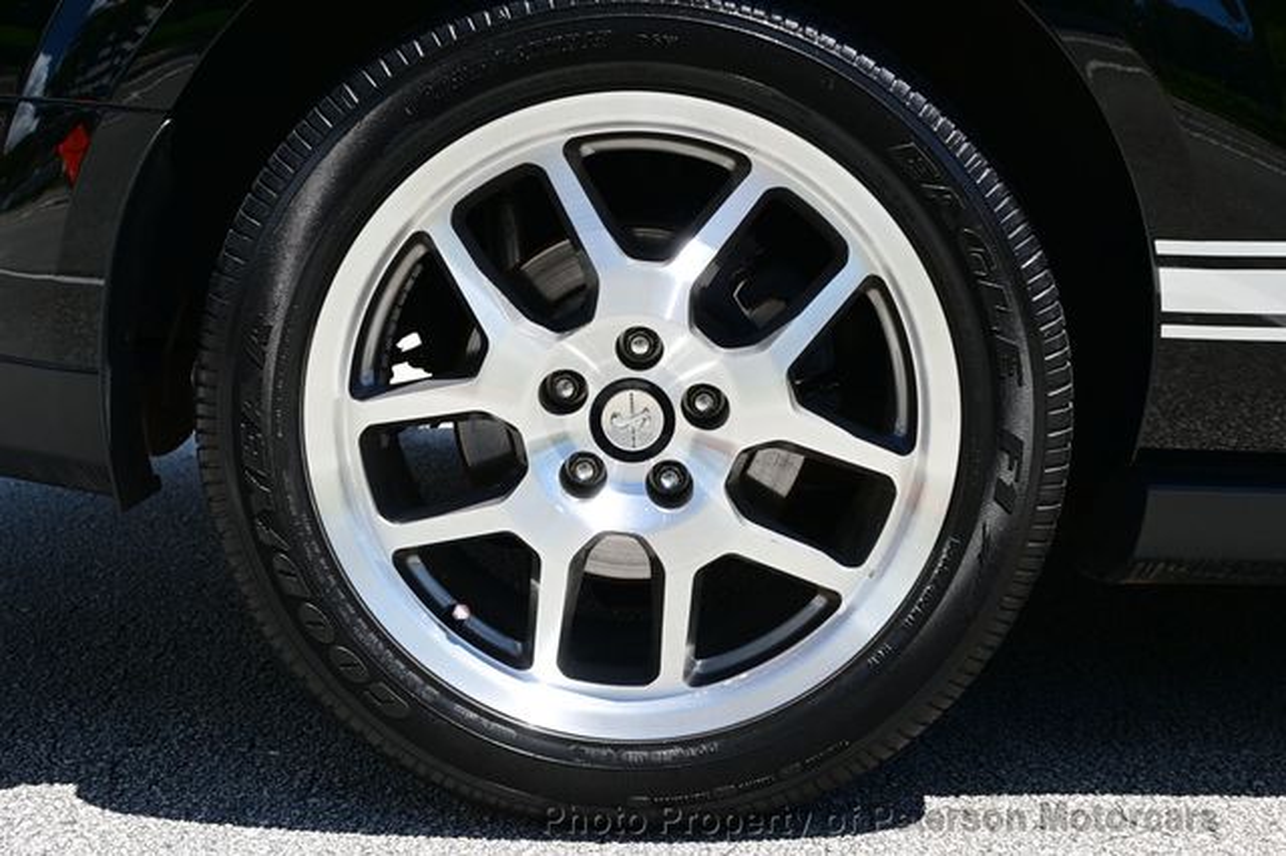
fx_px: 1499
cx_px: 643
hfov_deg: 46.4
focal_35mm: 42
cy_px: 428
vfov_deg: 31.9
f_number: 7.1
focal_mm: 28
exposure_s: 1/200
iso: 100
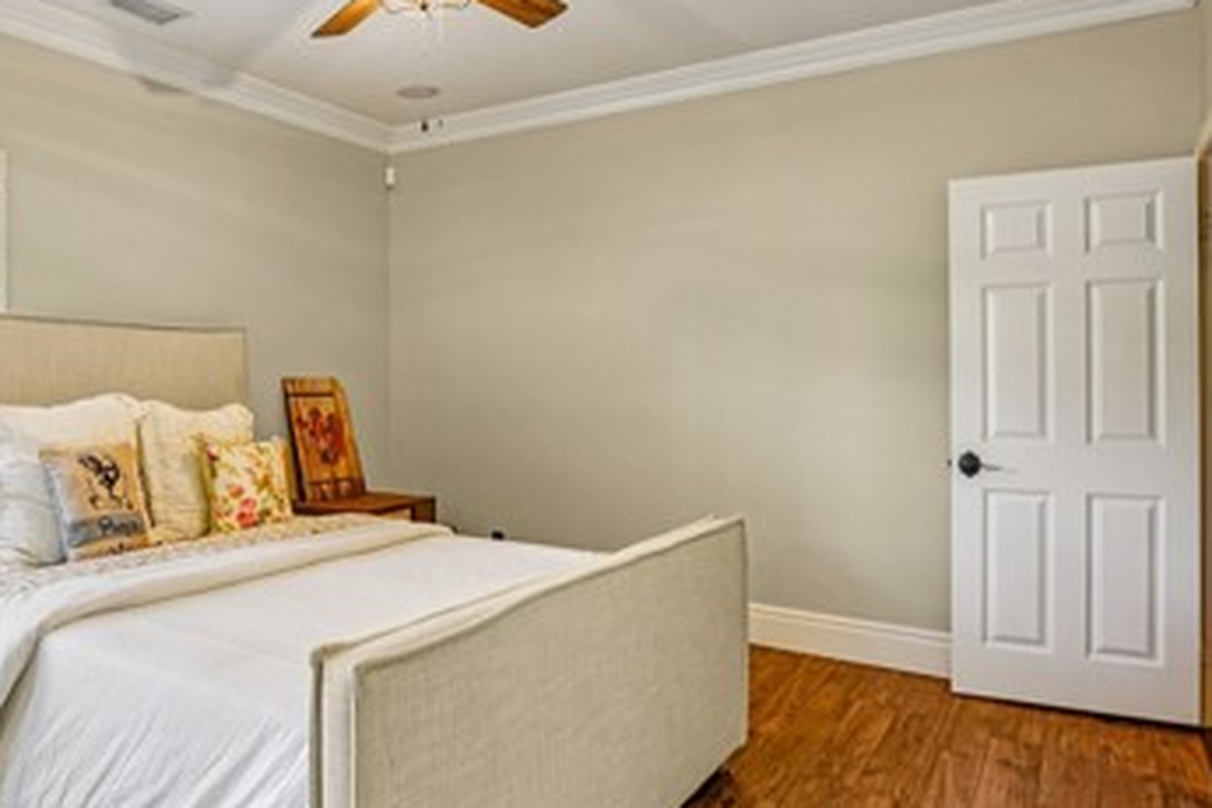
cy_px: 392
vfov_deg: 49.5
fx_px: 875
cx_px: 320
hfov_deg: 65.6
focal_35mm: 26
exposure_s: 1/13
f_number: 8
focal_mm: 14
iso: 400
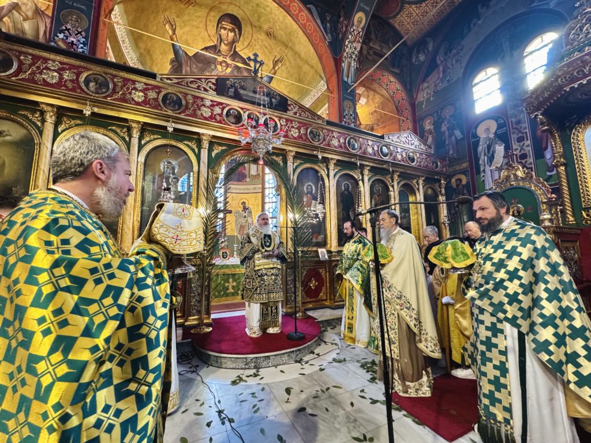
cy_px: 222
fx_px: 239
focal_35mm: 14
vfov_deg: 85.7
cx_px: 296
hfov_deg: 102.1
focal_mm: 2.22
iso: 500
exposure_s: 1/50
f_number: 2.2
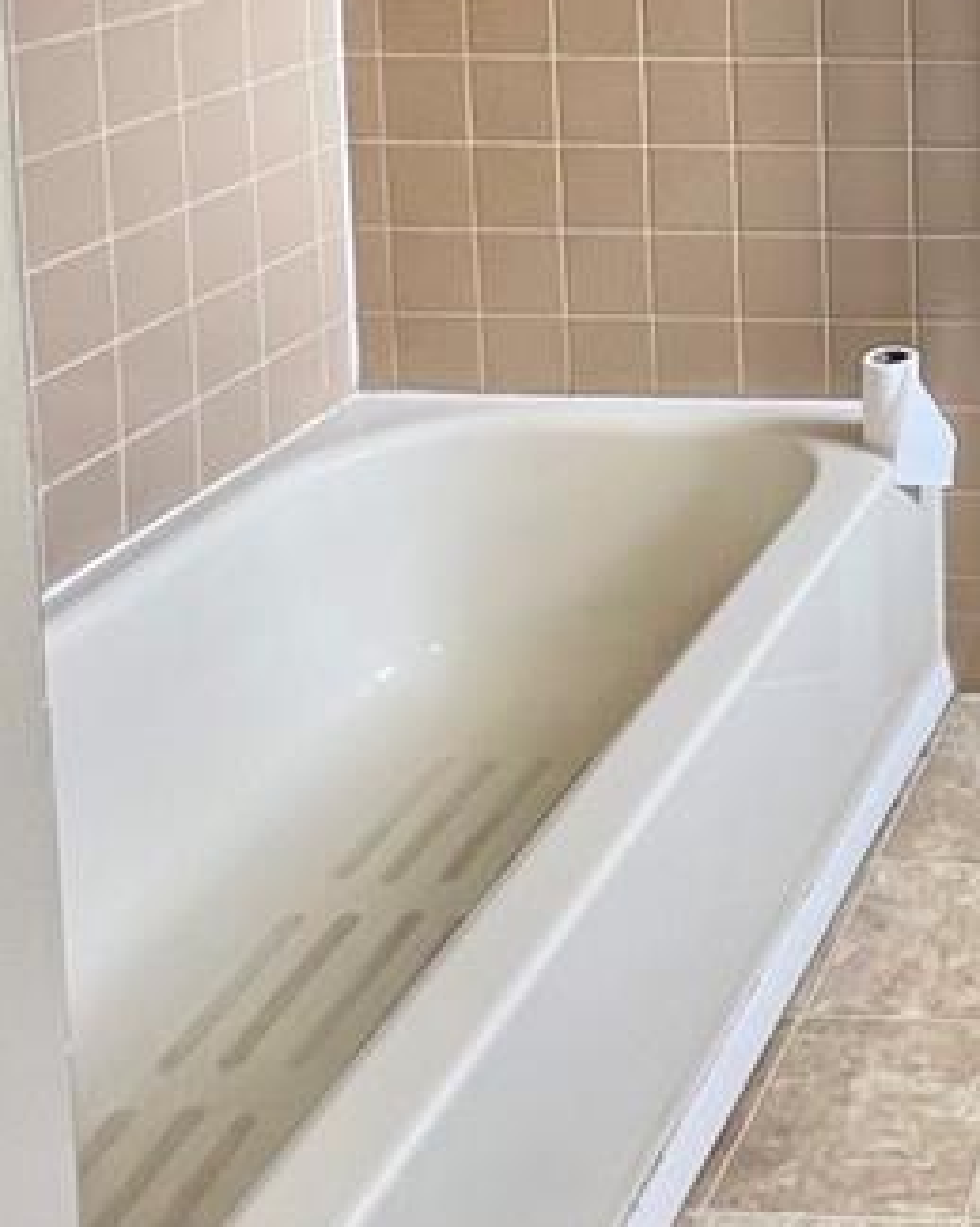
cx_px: 1423
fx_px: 1705
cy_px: -151
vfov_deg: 33.9
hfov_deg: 25.3
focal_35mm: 47
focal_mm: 1.57
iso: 50
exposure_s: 1/99
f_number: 1.8
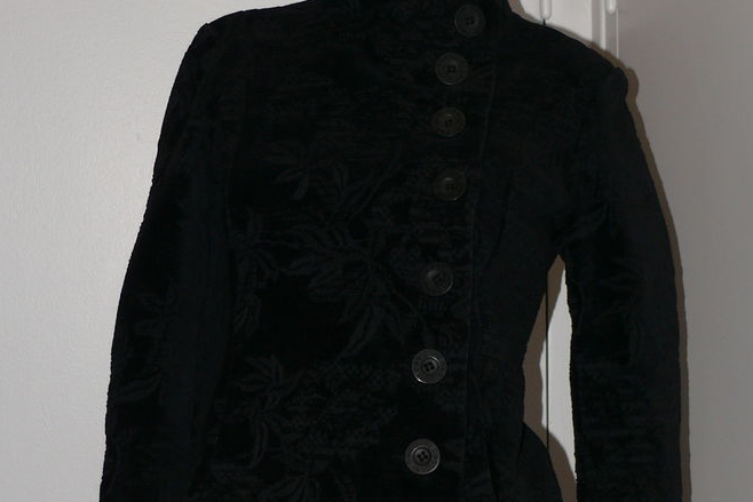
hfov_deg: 16.0
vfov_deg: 10.7
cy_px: 228
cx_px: 389
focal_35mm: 128
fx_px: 2678
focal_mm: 13
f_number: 3.2
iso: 100
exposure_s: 1/30
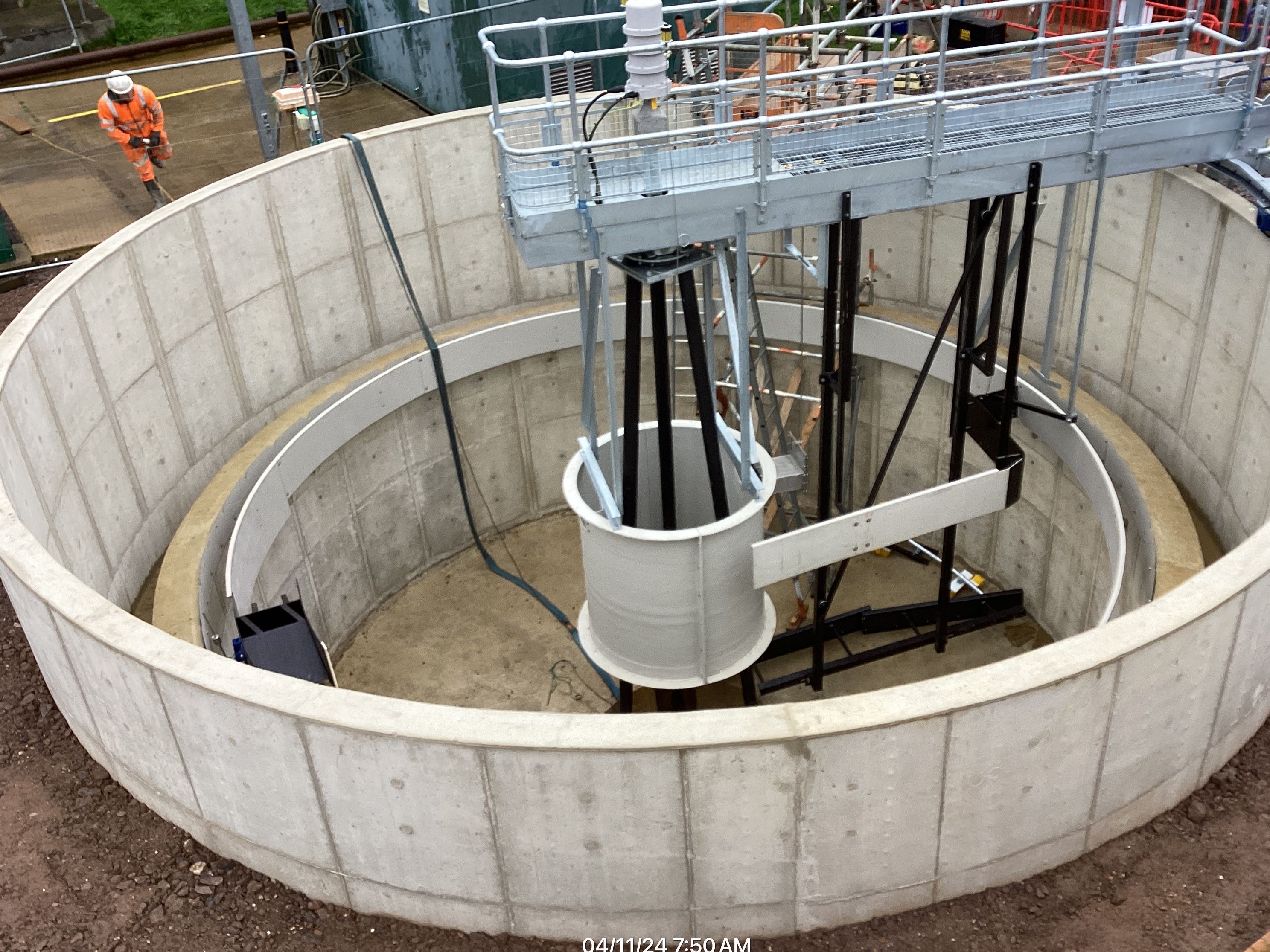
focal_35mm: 34
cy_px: 441
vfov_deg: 41.8
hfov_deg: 53.9
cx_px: 667
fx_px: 1247
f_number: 2.4
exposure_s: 1/100
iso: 80
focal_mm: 3.3
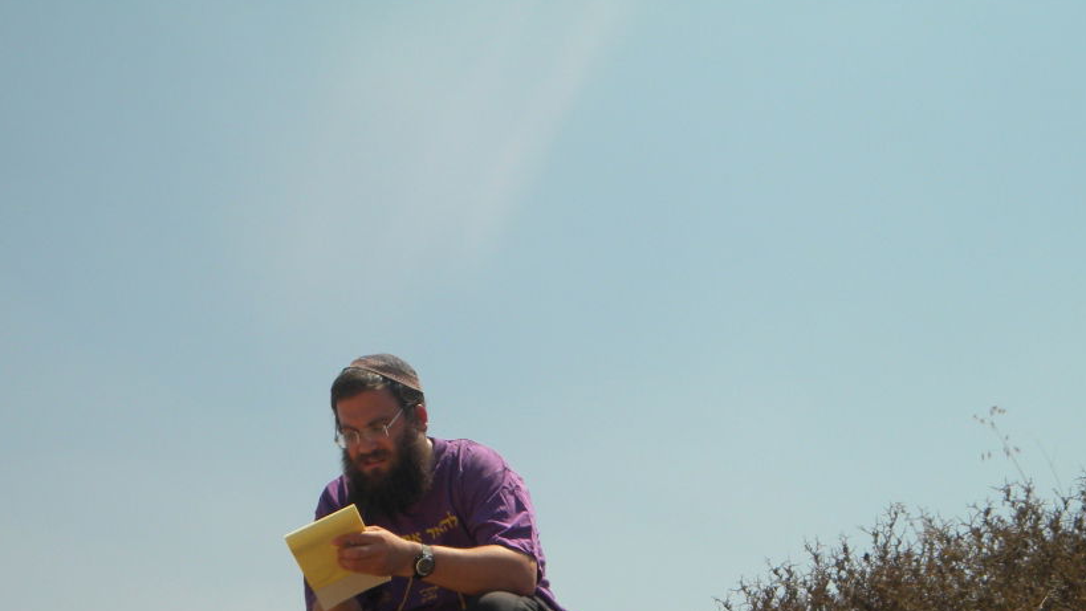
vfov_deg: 18.6
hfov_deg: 32.8
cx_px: 520
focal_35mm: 64
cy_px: 502
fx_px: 1843
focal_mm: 8.6
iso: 80
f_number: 7.8
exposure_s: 1/312
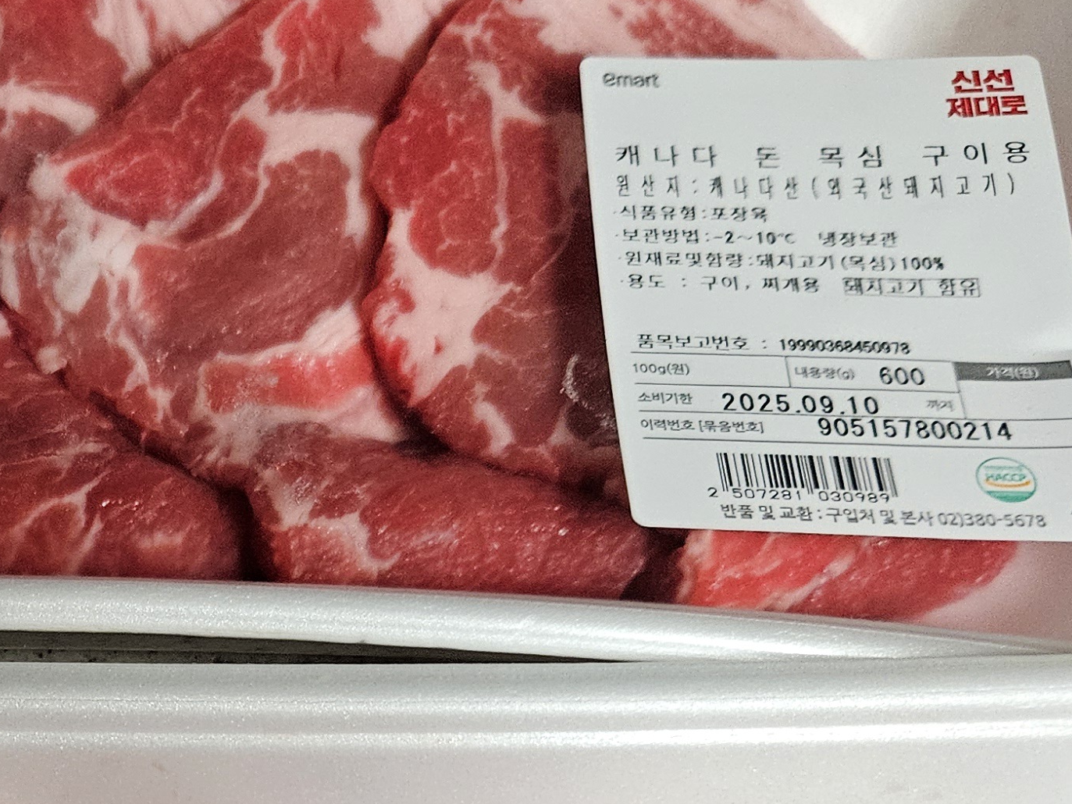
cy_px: 930
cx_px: -20
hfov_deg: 27.2
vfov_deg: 20.7
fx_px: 2075
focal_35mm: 67
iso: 800
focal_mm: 5.4
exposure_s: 1/120
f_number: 1.8
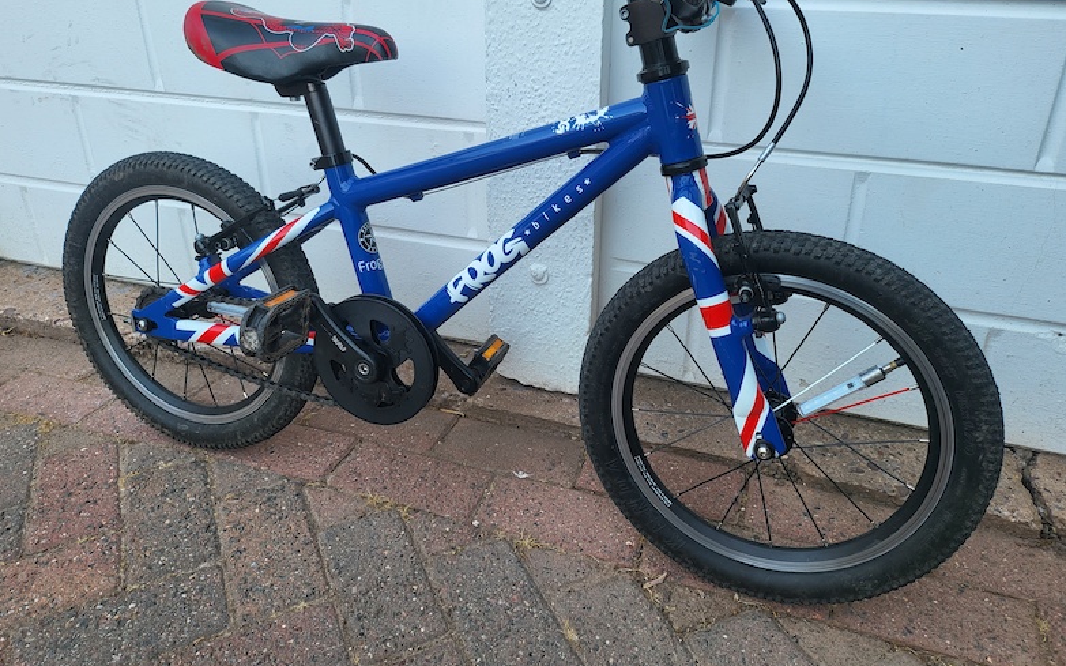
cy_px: 266
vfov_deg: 47.3
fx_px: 755
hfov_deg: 70.4
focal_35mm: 26
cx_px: 534
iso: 40
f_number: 1.8
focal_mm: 5
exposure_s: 1/100
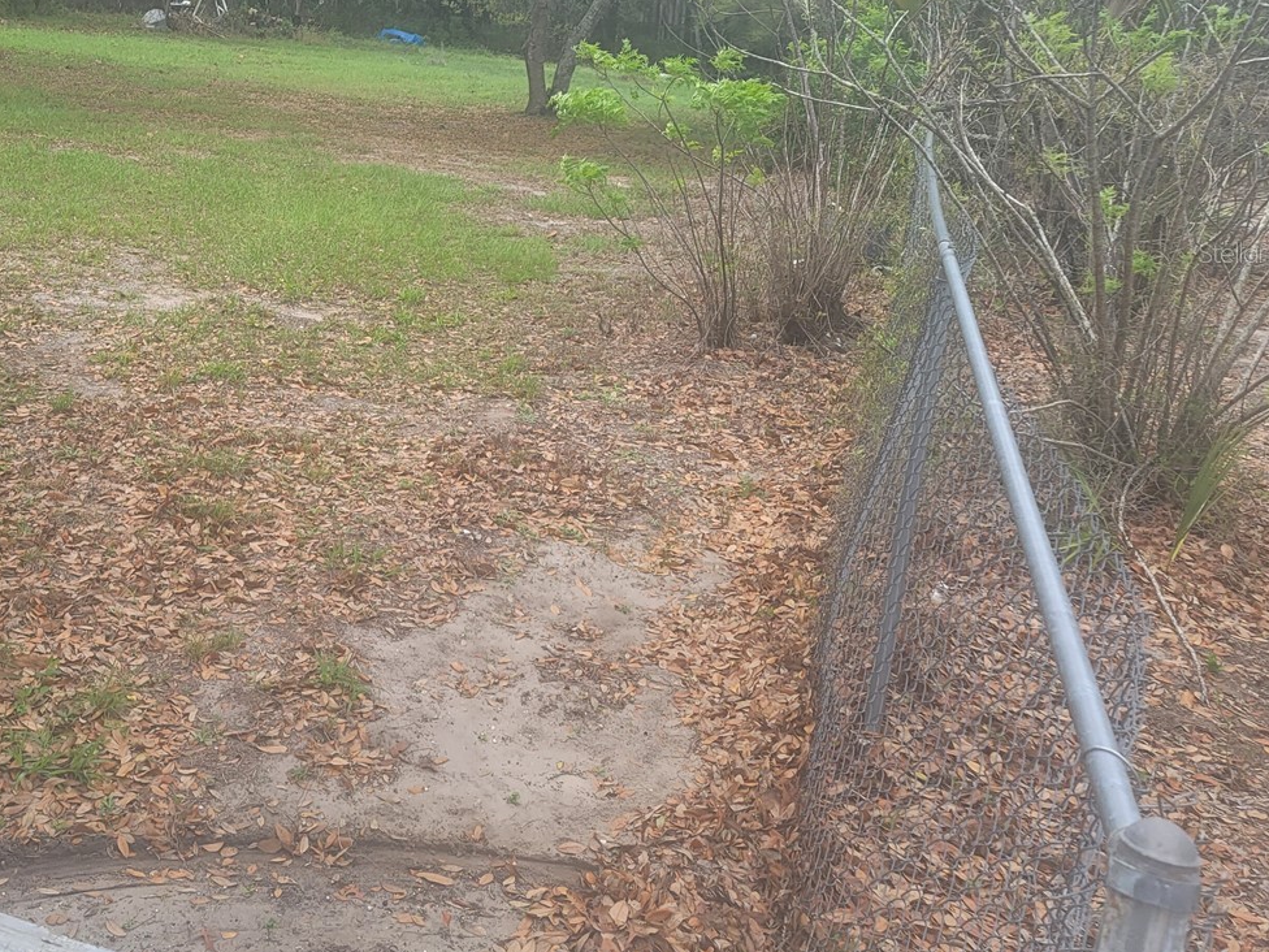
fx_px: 1503
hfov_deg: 43.9
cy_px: 252
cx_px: 281
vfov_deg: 34.5
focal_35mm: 41
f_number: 1.8
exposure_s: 1/445
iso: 20
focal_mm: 7
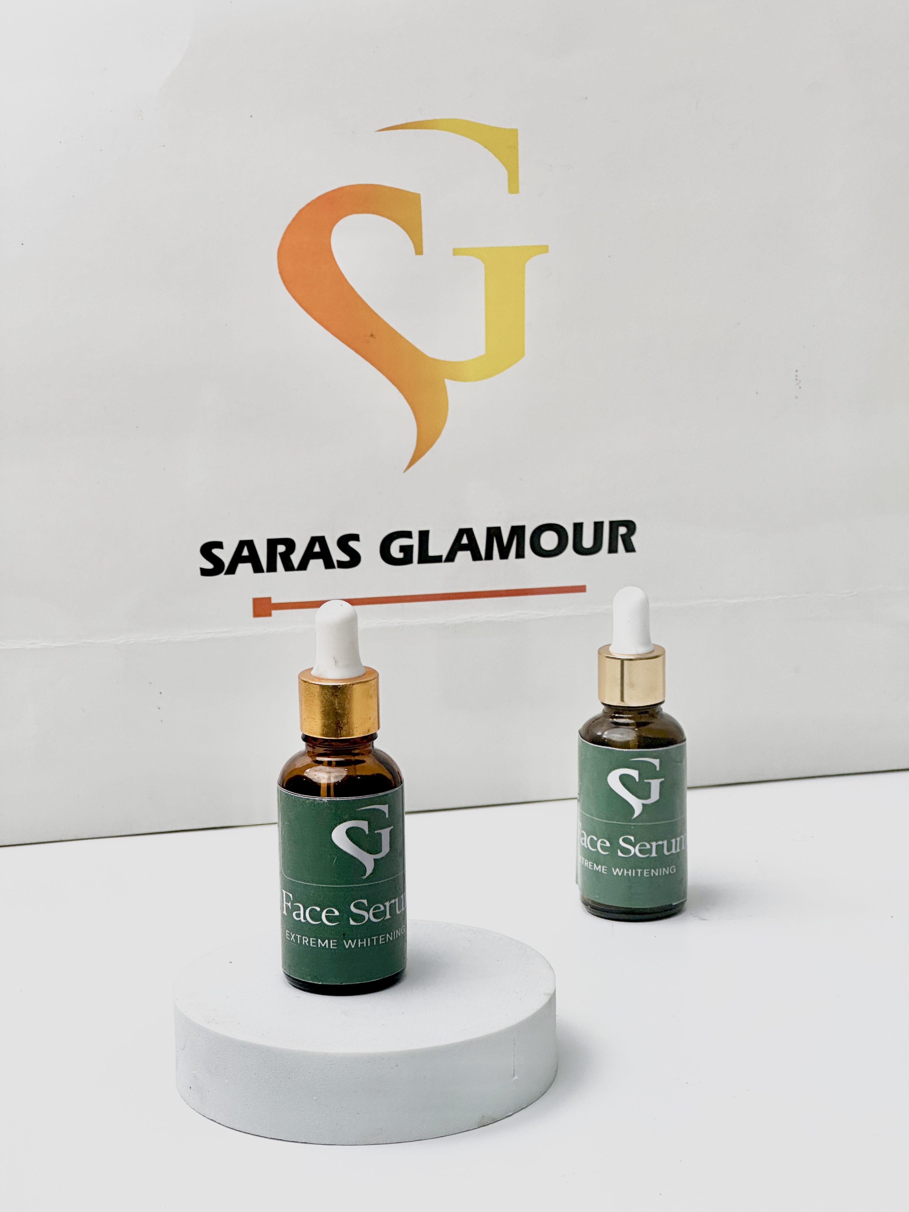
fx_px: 2696
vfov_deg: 25.3
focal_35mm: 77
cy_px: 606
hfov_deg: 19.1
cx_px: 454
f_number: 2.8
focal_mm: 9
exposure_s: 1/100
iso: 50
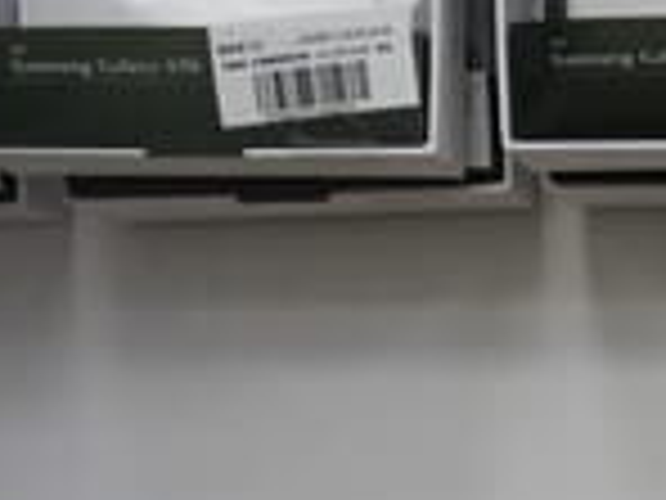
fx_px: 2078
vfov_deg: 12.3
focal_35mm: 108
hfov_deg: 16.1
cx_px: 1096
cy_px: 968
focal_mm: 12
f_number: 3.5
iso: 200
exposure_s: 1/125
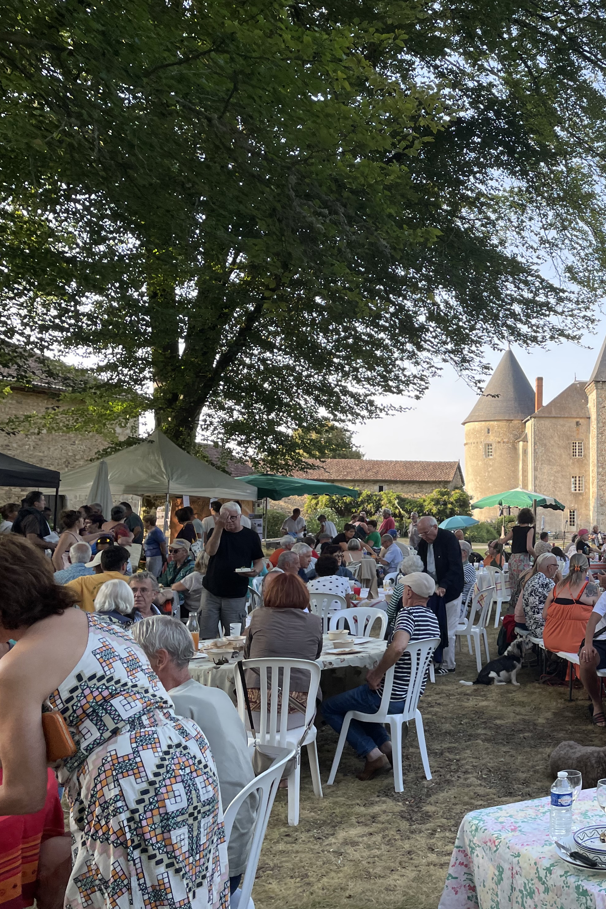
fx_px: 934
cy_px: 464
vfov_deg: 51.9
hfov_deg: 33.1
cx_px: 600
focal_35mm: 37
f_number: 1.6
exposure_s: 1/475
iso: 32
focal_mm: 4.2
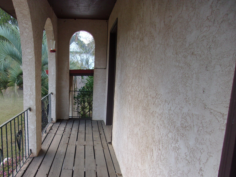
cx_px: 89
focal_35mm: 37
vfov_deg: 38.2
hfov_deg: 49.7
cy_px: 121
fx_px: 252
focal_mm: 4.9
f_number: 3
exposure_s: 1/45
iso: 80
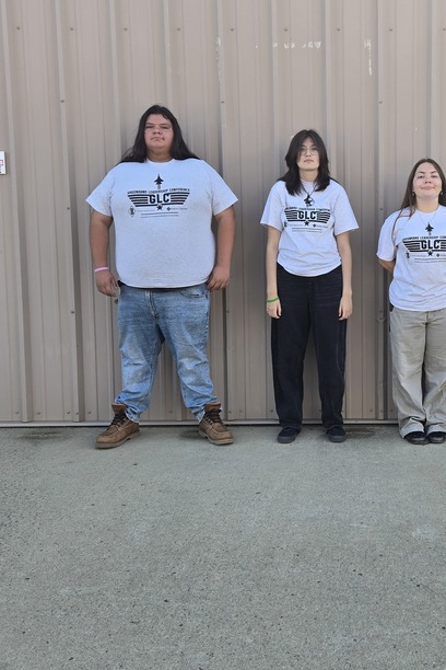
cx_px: 341
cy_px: 313
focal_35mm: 40
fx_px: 743
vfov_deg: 48.4
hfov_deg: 32.7
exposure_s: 1/235
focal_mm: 5.4
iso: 25
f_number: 1.8
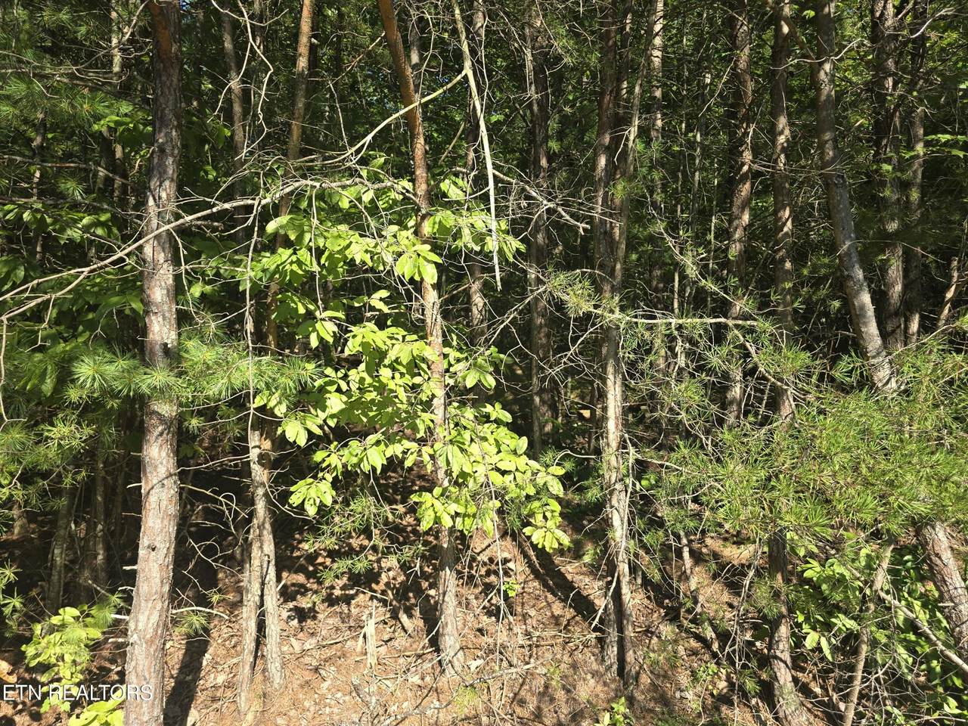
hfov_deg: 73.9
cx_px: 484
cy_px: 363
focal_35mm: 23
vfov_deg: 58.9
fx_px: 643
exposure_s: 1/211
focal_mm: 6.3
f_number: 1.7
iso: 12
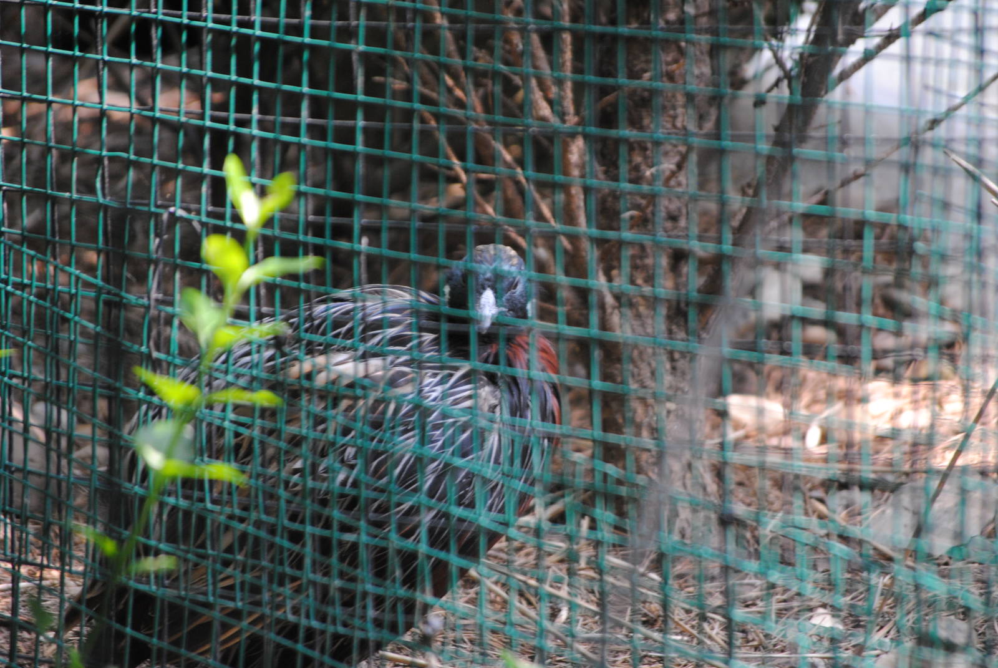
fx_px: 8326
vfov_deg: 4.6
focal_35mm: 300
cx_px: 499
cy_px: 334
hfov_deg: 6.9
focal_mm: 200
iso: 400
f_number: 5.6
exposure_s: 1/60
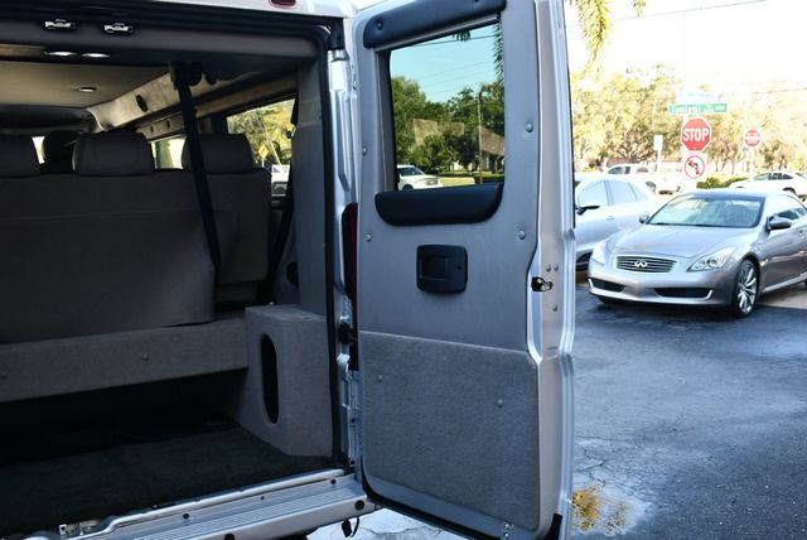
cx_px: 404
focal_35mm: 36
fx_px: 808
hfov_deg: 53.1
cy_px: 270
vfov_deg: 36.9
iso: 400
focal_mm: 18
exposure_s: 1/250
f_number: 4
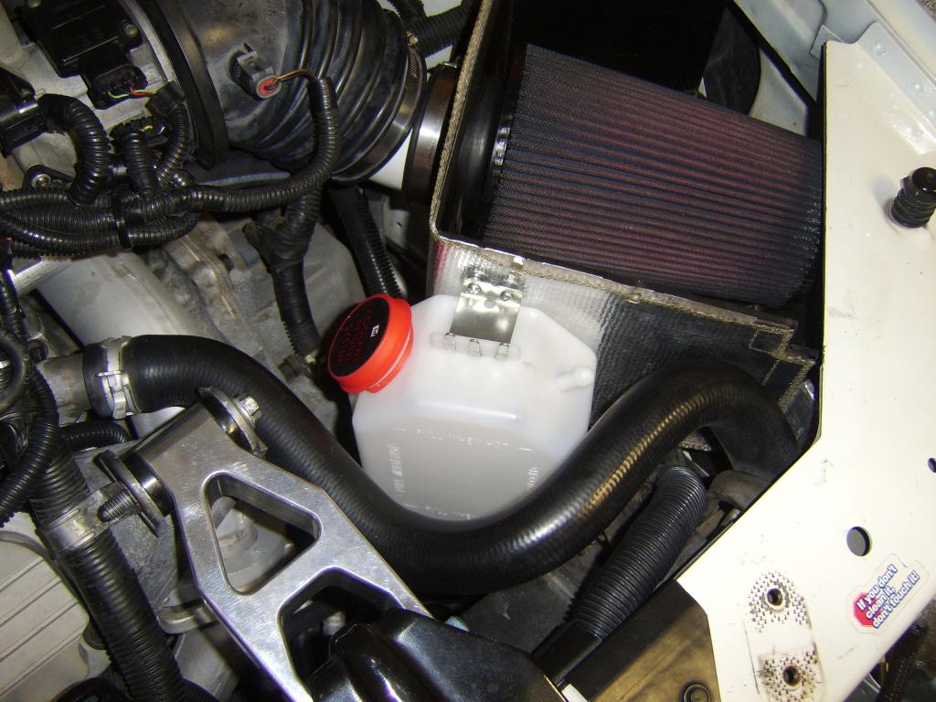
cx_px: 468
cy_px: 351
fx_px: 838
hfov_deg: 58.4
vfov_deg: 45.4
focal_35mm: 31
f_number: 2.7
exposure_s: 1/30
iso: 141
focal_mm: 8.13
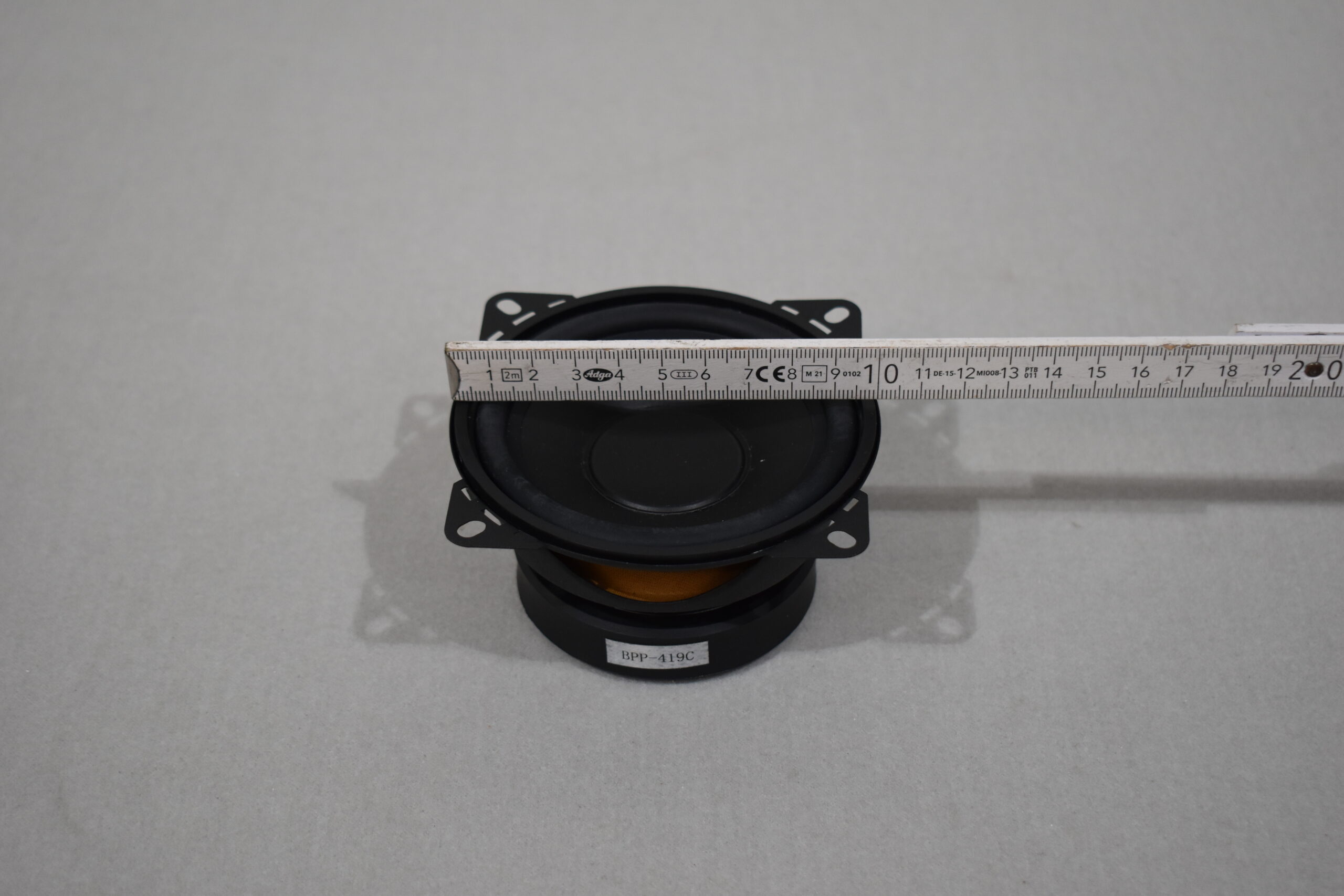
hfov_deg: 35.1
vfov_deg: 23.8
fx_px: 2128
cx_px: 672
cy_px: 448
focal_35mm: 57
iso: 720
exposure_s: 1/250
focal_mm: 38
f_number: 4.8
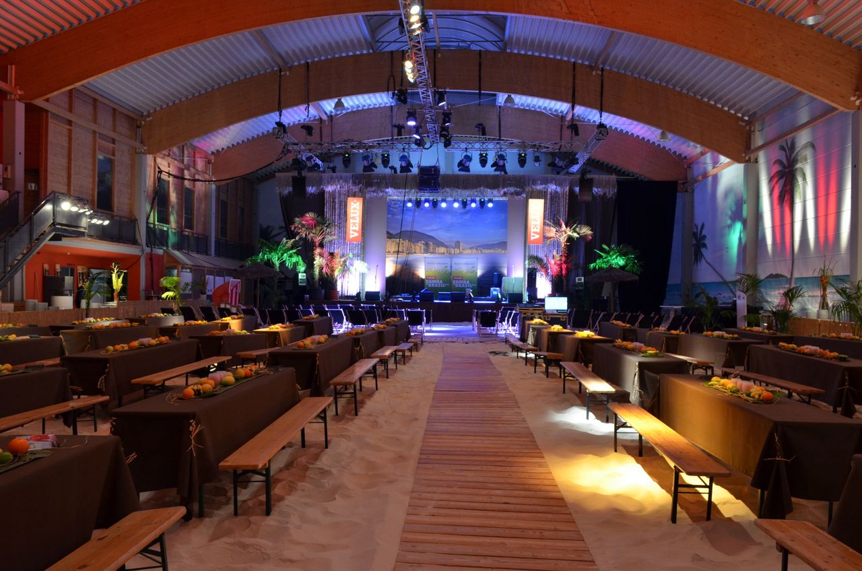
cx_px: 431
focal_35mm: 27
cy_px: 286
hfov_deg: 67.5
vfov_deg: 47.7
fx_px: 645
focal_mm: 18
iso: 800
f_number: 8
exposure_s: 1/8
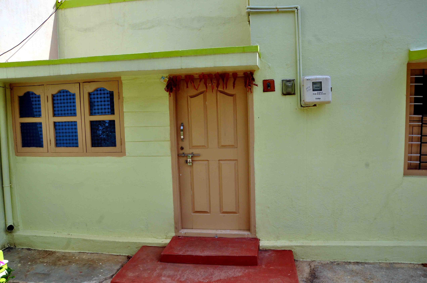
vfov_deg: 47.8
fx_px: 320
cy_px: 142
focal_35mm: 27
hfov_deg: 67.4
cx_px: 214
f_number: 13
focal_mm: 18
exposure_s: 1/640
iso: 400
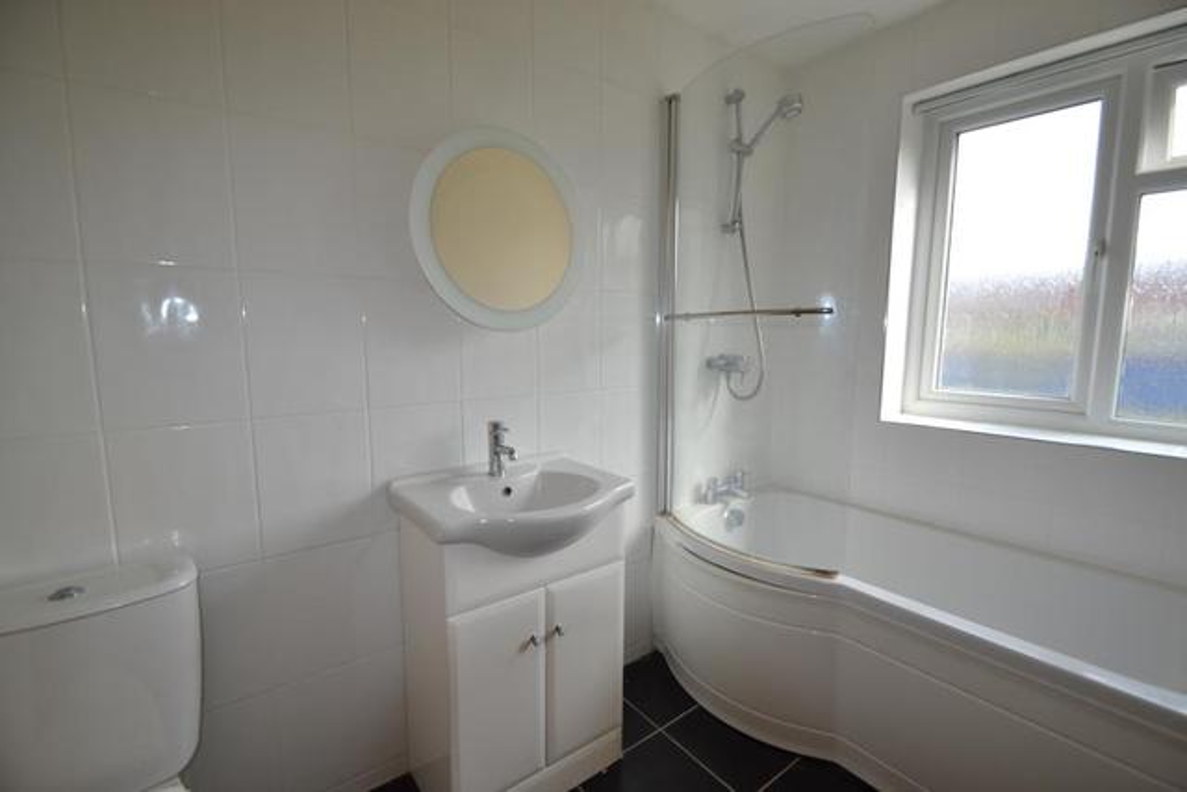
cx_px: 594
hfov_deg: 100.4
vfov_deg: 77.4
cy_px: 396
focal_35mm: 15
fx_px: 495
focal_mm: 10
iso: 140
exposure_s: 1/125
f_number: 4
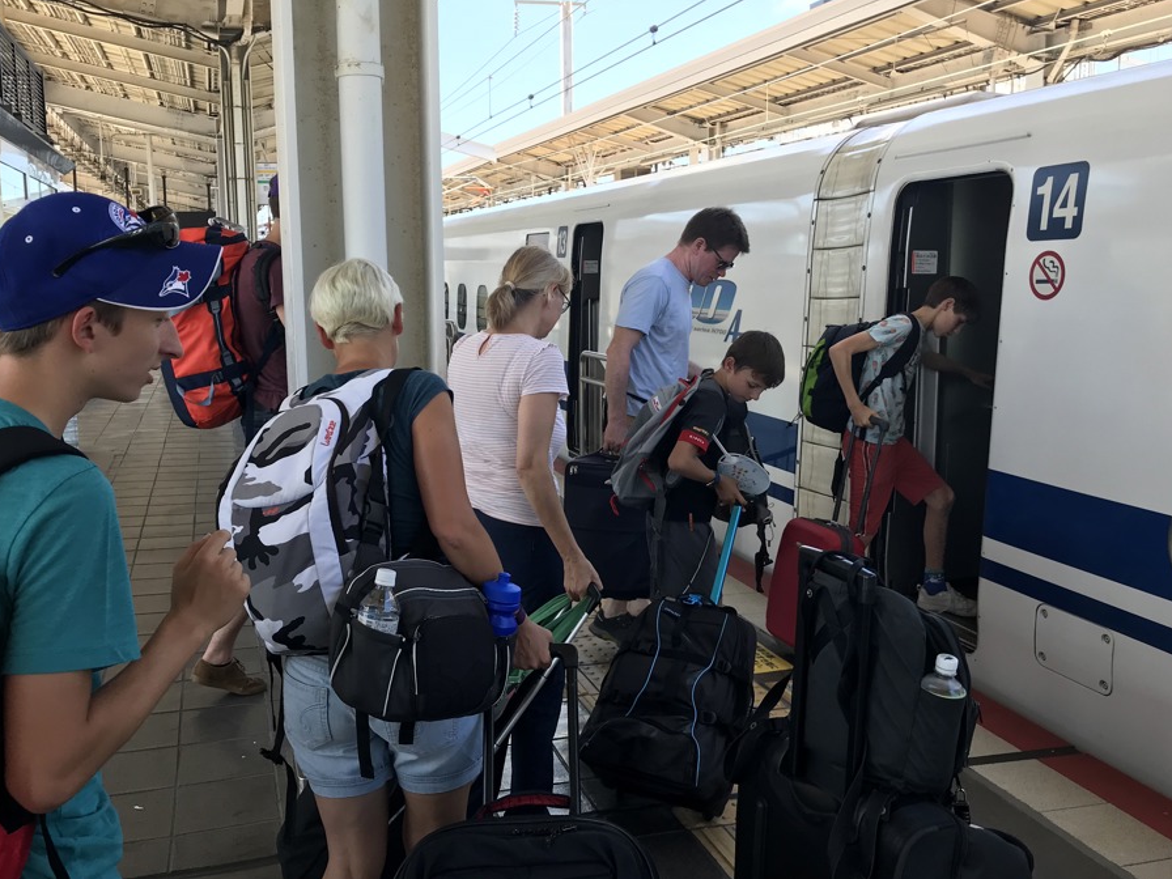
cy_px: 416
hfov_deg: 56.7
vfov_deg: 44.1
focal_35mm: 32
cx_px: 514
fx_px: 1083
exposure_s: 1/272
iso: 20
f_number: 1.8
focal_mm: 3.99
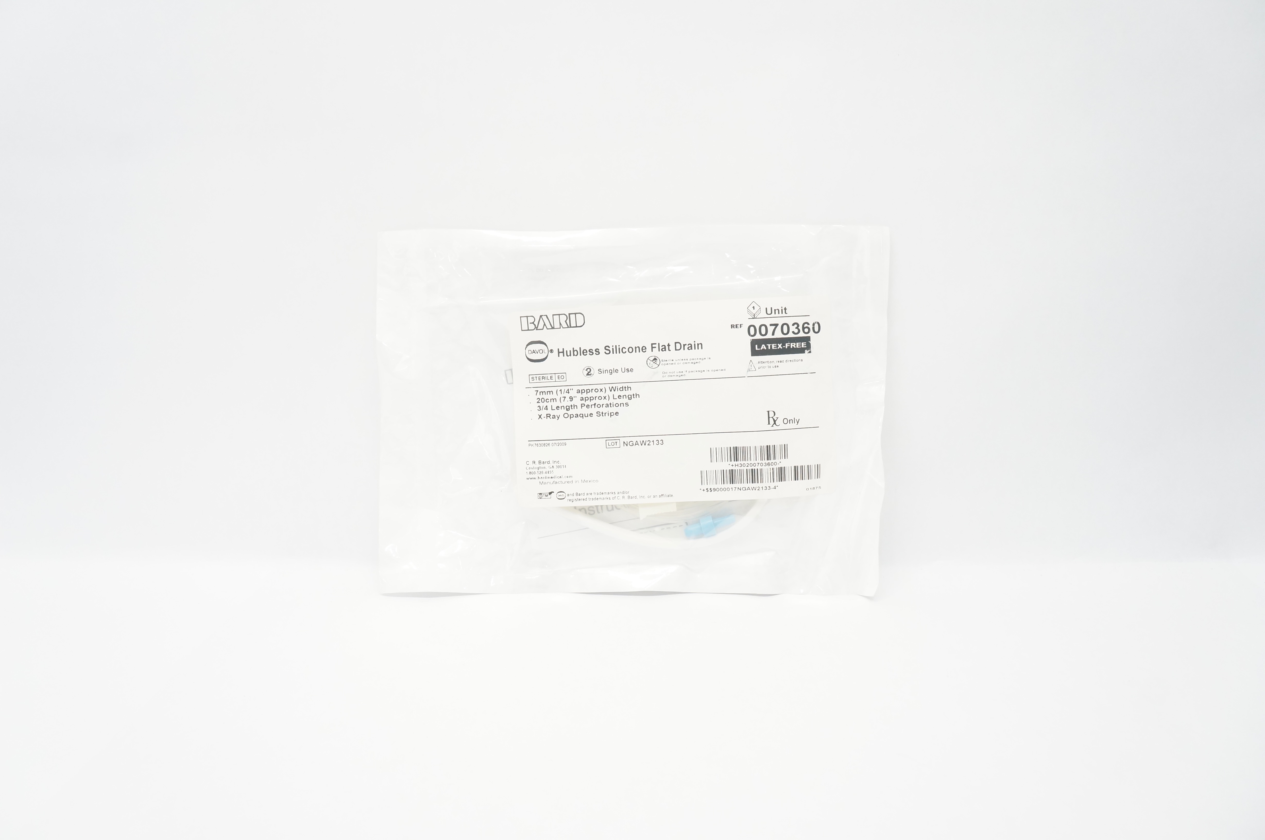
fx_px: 948
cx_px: 632
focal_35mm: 27
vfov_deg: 47.8
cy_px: 420
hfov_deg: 67.4
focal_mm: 18
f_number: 6.3
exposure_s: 1/50
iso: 800
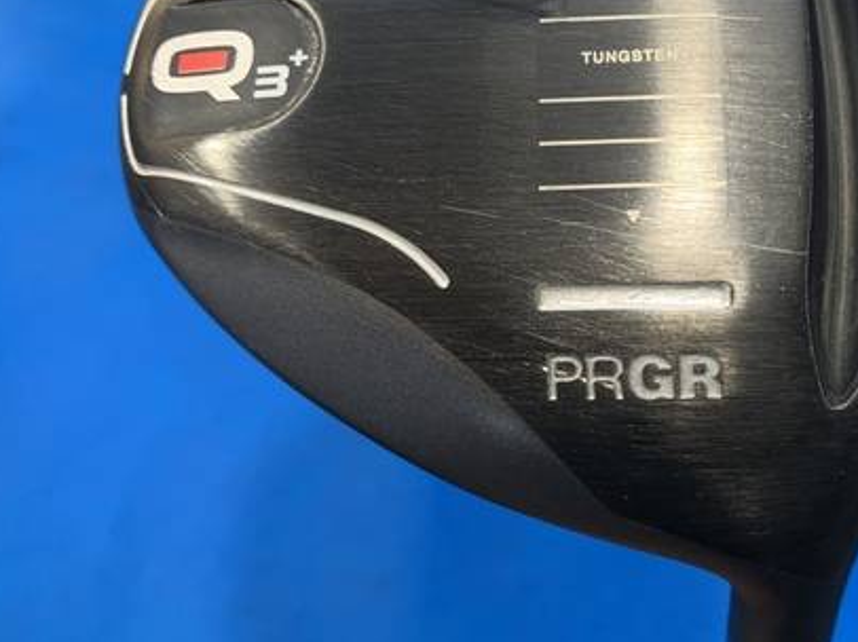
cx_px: 594
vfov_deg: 34.9
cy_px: 247
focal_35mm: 41
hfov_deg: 44.9
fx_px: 1016
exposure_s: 1/60
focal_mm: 4.25
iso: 100
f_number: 1.8
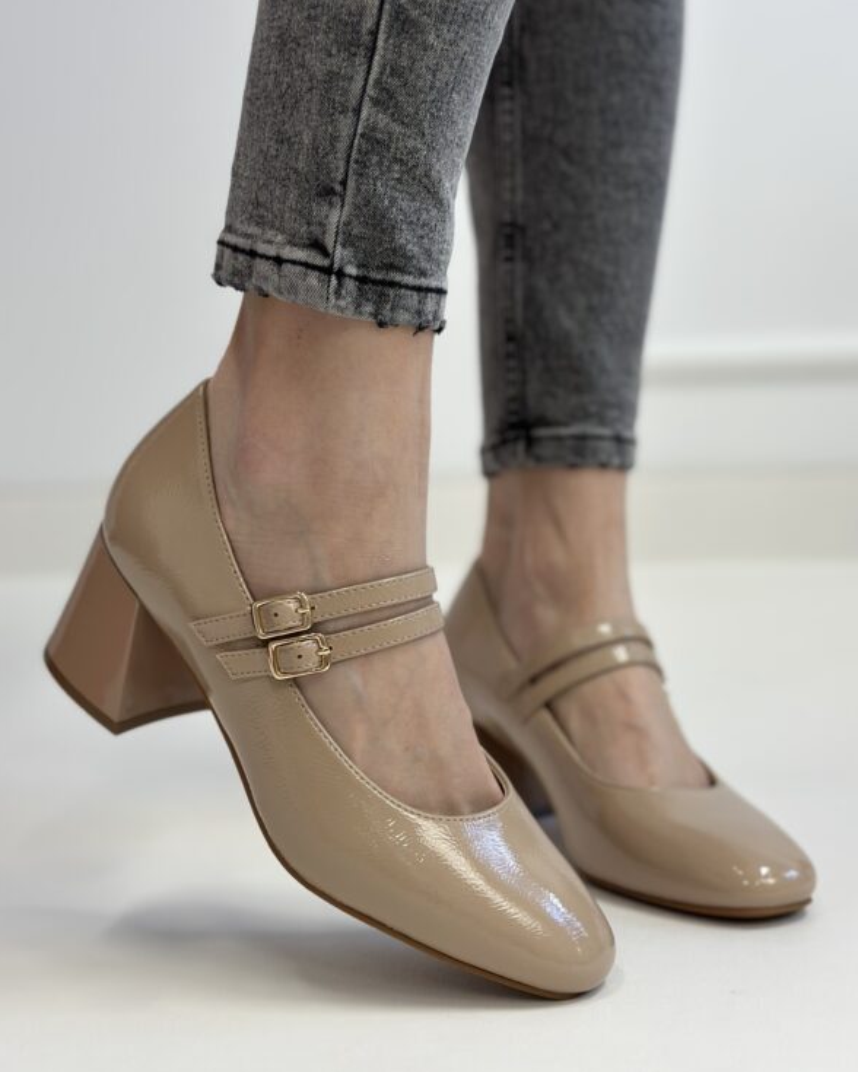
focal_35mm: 51
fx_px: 1619
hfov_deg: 29.7
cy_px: 508
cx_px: 432
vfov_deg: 36.6
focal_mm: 6.86
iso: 125
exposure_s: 1/100
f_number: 1.78
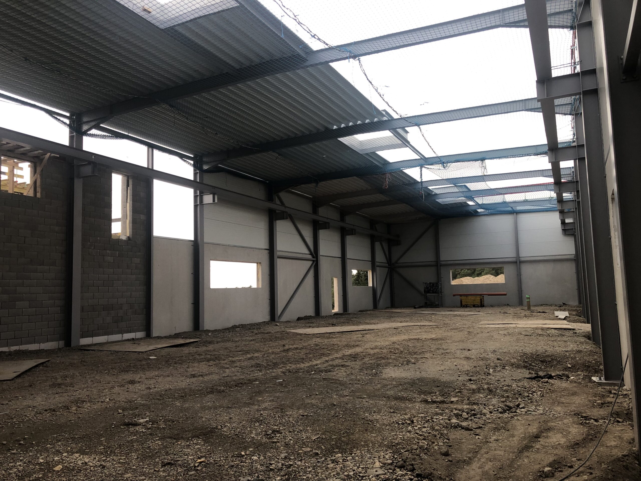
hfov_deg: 63.4
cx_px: 320
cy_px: 240
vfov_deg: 49.7
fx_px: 518
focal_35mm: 28
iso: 40
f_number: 1.8
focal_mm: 3.99
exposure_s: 1/100
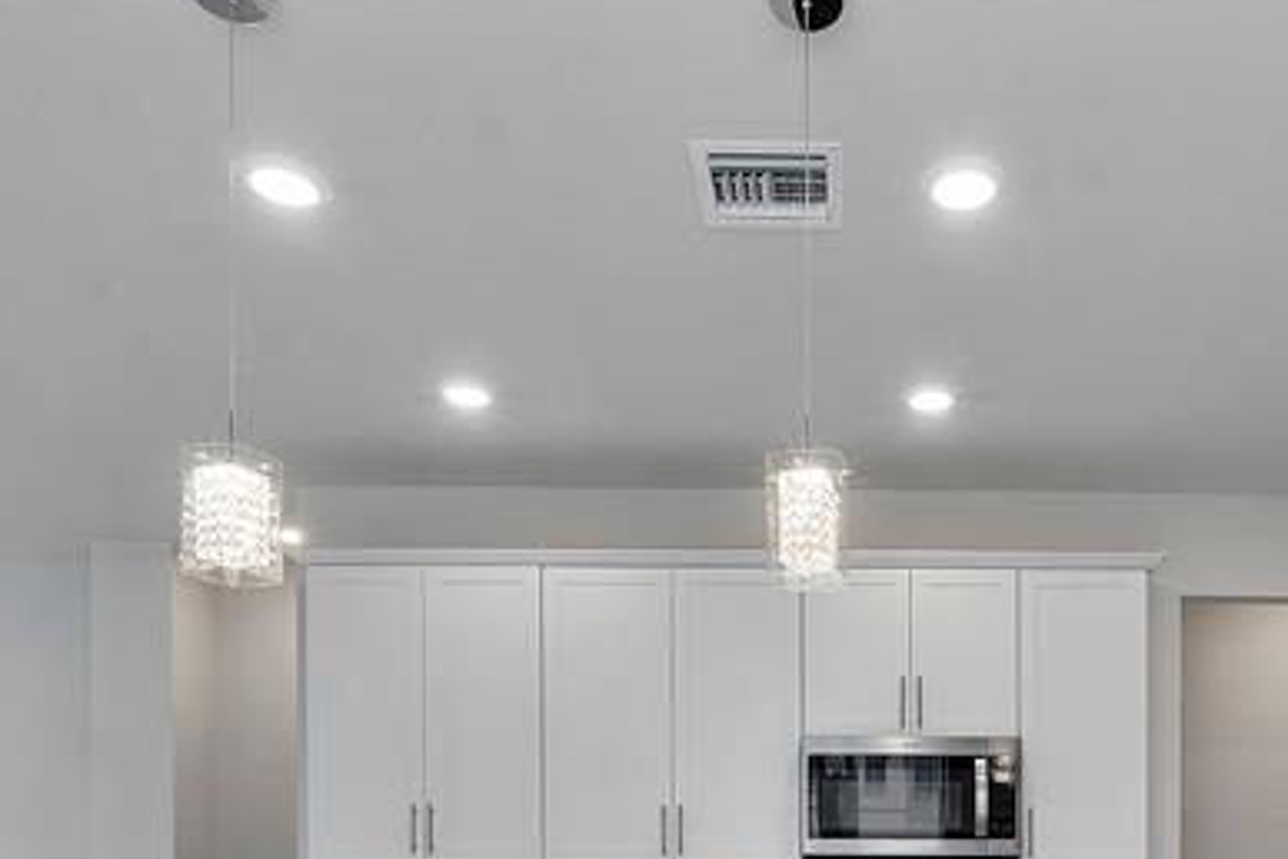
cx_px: 869
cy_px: 869
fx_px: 1109
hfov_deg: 58.8
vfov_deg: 37.6
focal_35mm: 31
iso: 160
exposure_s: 1/13
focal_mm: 10
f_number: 11
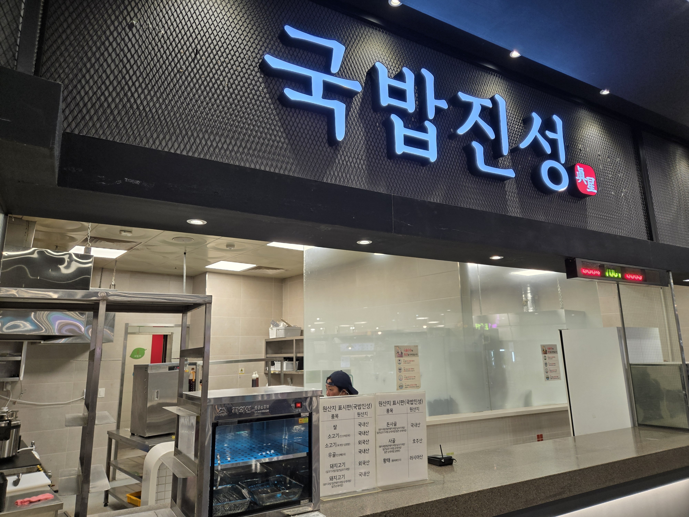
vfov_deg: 58.9
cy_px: 258
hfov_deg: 73.9
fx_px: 458
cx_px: 344
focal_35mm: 23
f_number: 1.8
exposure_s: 1/120
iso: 100
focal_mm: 5.4
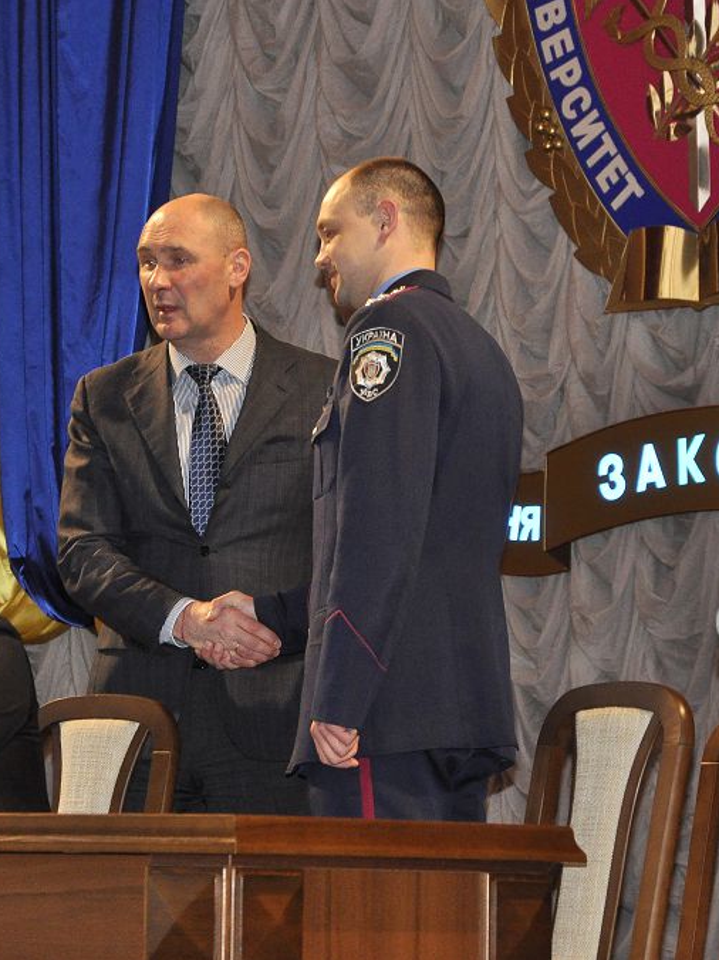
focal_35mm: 186
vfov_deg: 10.6
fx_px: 5145
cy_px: 481
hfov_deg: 8.0
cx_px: 230
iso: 1250
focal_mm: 85
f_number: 5.6
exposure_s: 1/60
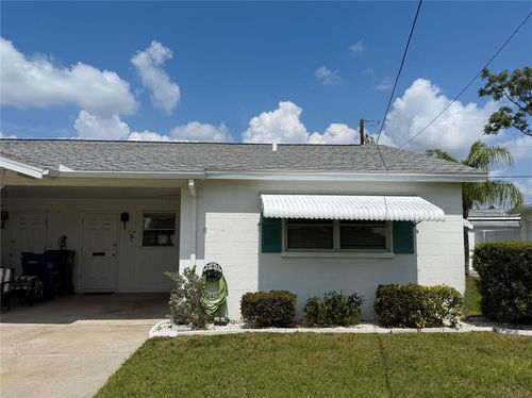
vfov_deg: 56.7
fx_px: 368
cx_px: 266
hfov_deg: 71.6
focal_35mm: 24
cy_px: 199
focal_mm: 6.76
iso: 80
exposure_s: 1/10309
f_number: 1.78
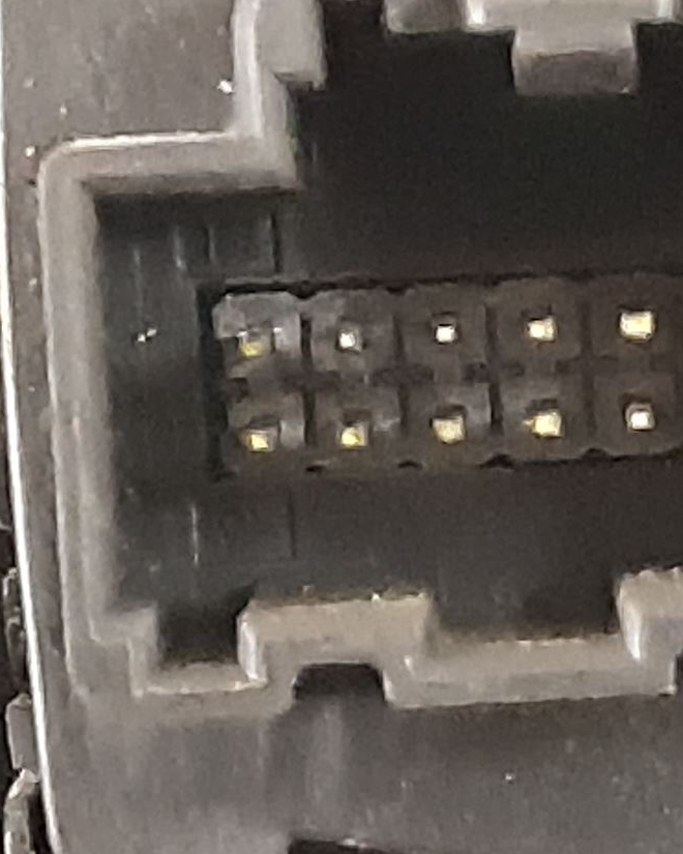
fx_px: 1592
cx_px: 458
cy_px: 387
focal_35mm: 63
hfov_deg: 24.1
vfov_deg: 30.0
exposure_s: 1/17
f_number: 1.7
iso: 640
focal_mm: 3.93
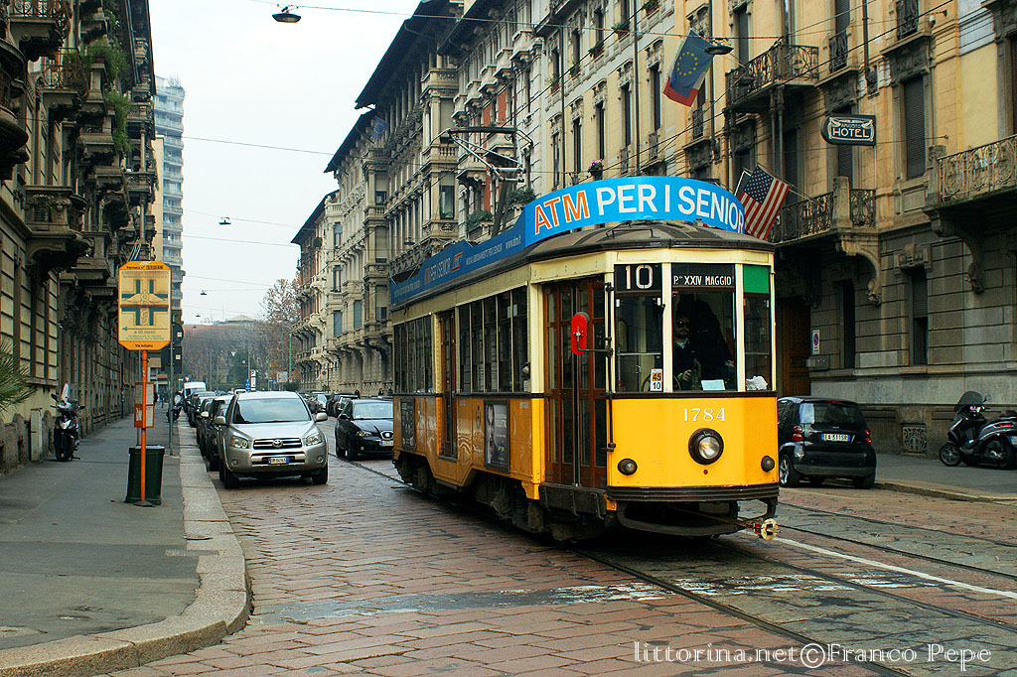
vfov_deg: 25.7
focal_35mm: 52
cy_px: 338
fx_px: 1483
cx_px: 508
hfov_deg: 37.9
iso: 400
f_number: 5
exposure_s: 1/320
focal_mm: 35
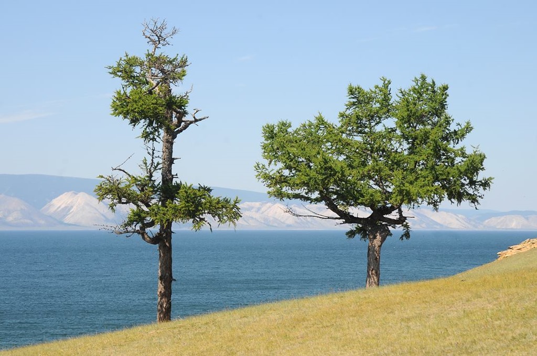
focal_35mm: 84
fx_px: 1251
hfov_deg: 24.2
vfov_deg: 16.2
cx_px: 268
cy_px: 178
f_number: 10
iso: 200
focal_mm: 56
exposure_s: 1/320
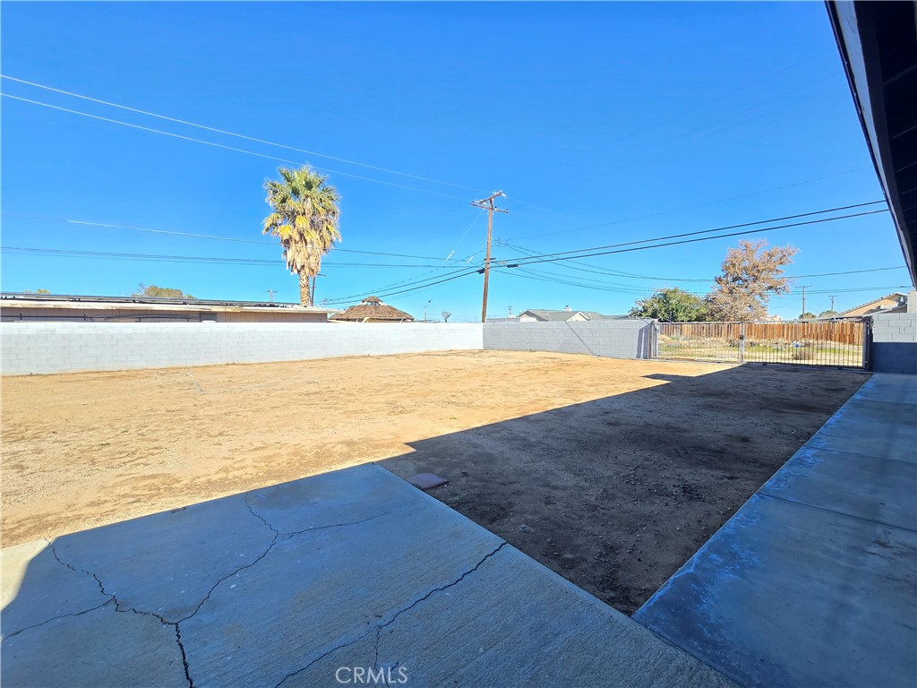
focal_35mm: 13
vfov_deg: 89.9
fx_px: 344
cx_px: 458
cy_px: 344
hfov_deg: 106.2
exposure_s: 1/748
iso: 50
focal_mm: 2.2
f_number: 2.2
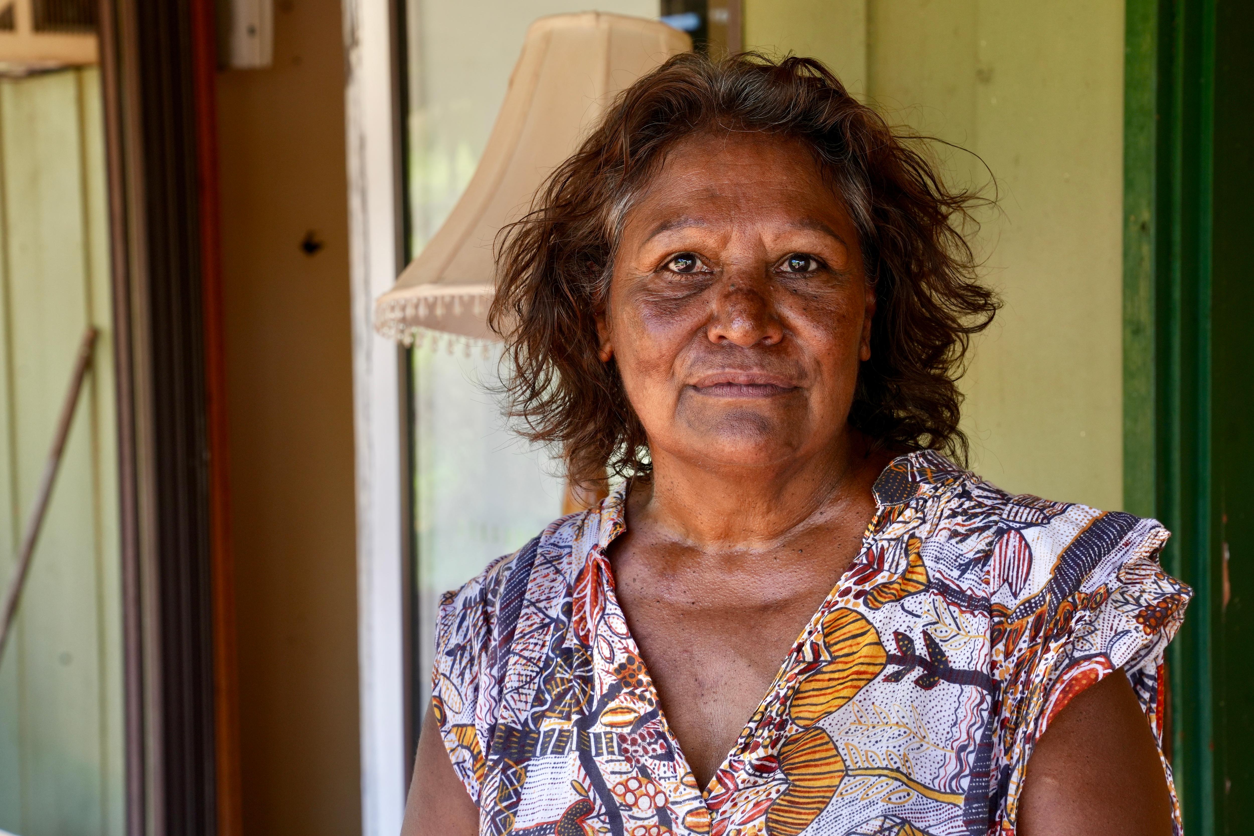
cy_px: 418
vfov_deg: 20.3
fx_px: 2334
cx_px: 627
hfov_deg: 30.1
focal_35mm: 67
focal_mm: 67
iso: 320
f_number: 8
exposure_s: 1/160
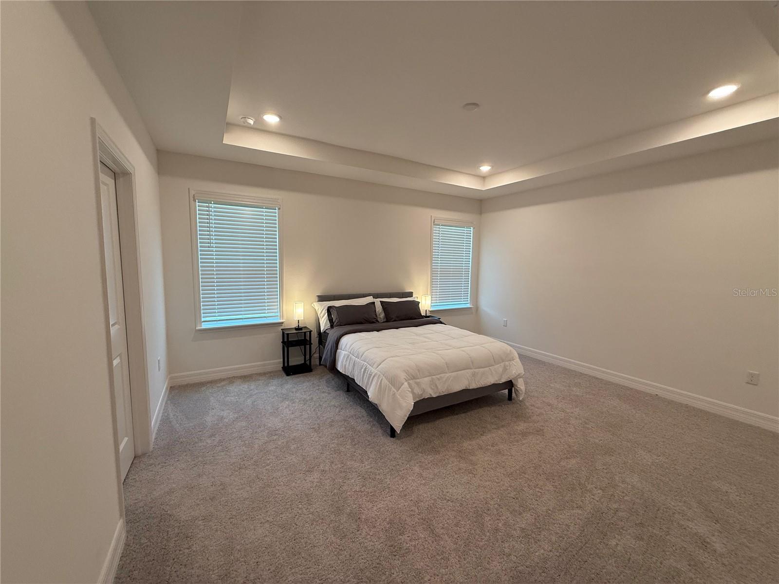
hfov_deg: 102.1
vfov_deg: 85.7
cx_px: 390
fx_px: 315
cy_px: 292
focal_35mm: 14
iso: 160
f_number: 2.2
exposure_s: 1/120
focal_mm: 2.22
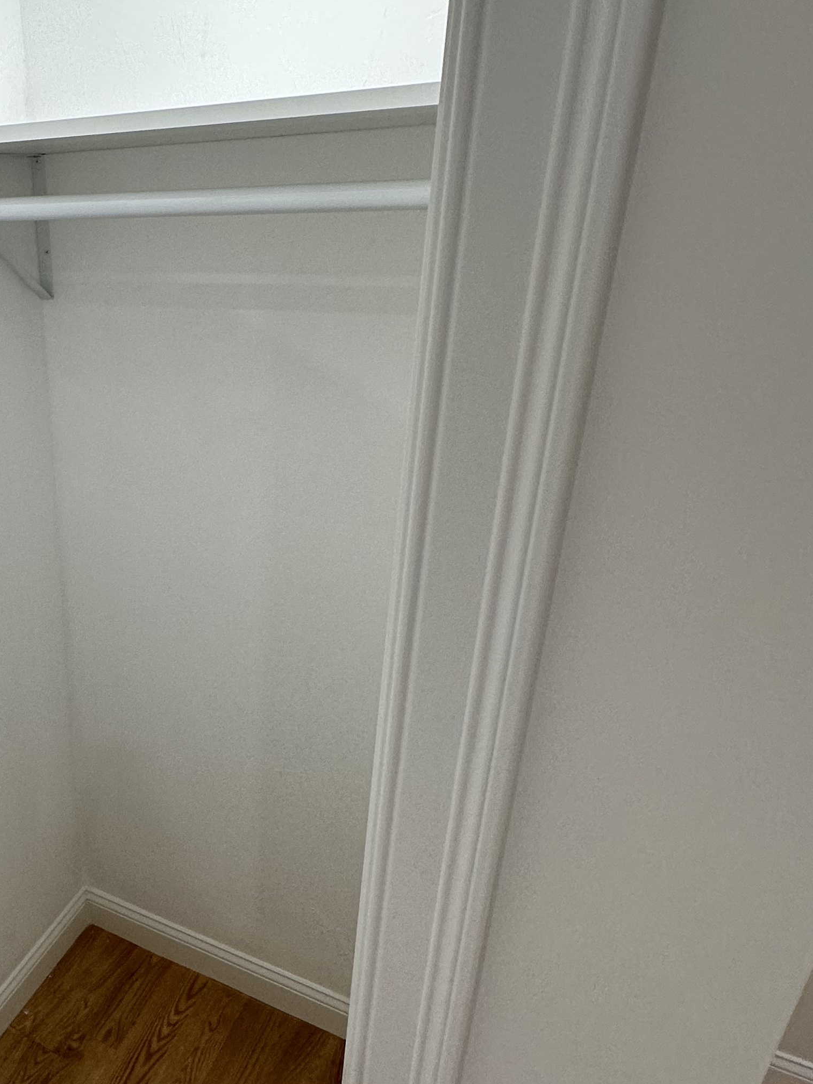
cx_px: 89
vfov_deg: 63.4
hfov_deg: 45.3
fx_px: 877
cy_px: 583
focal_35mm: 28
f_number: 2.2
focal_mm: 2.22
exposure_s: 1/120
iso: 160
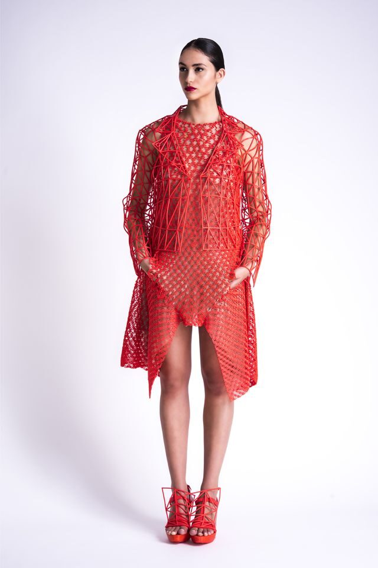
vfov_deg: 33.4
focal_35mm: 60
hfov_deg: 22.6
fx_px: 945
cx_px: 189
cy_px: 284
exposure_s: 1/125
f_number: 8
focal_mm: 60
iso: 100
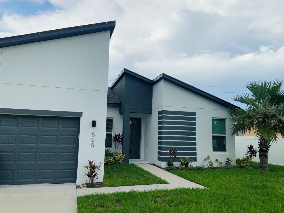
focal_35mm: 29
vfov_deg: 48.2
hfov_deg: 61.7
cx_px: 142
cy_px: 106
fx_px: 238
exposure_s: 1/2058
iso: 16
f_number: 1.8
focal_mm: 3
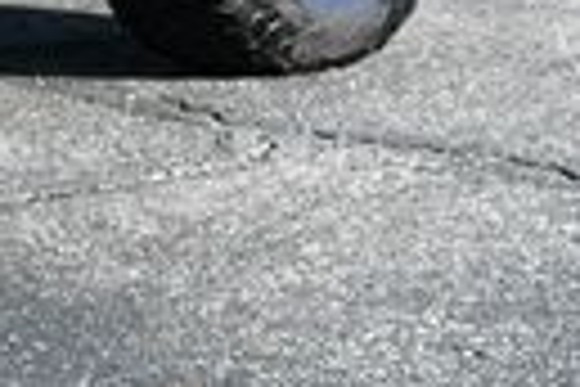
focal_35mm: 229
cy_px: -504
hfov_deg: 8.3
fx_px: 3689
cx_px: -800
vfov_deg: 5.8
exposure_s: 1/250
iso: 200
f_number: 6.3
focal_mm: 23
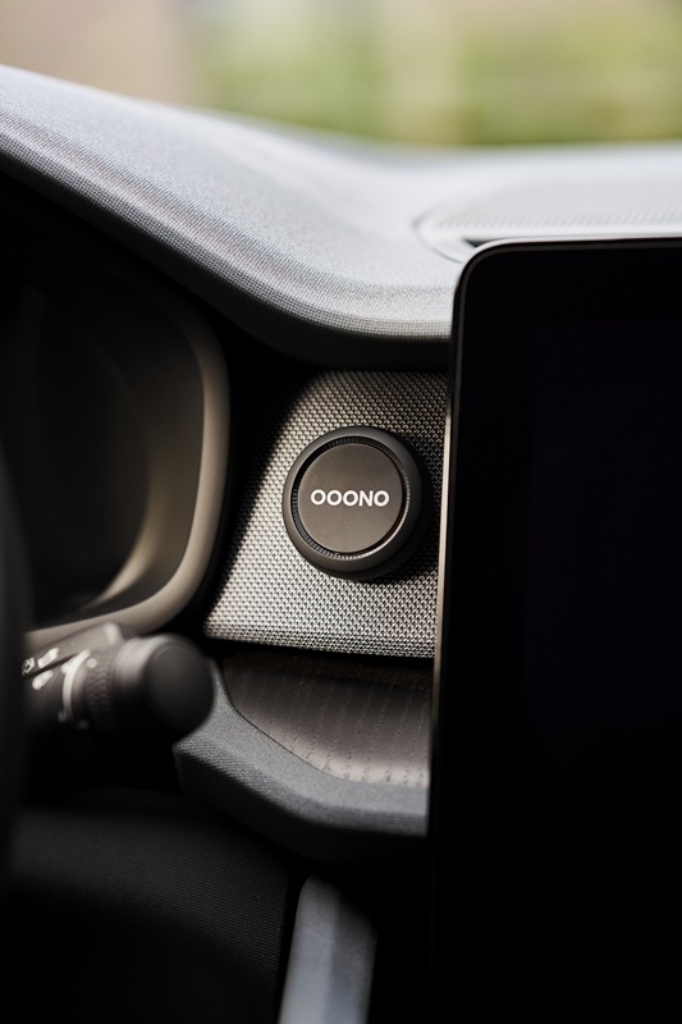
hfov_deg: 16.1
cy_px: 512
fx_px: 2416
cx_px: 341
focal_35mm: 85
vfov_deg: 23.9
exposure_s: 1/100
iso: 1000
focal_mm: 85
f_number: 2.8
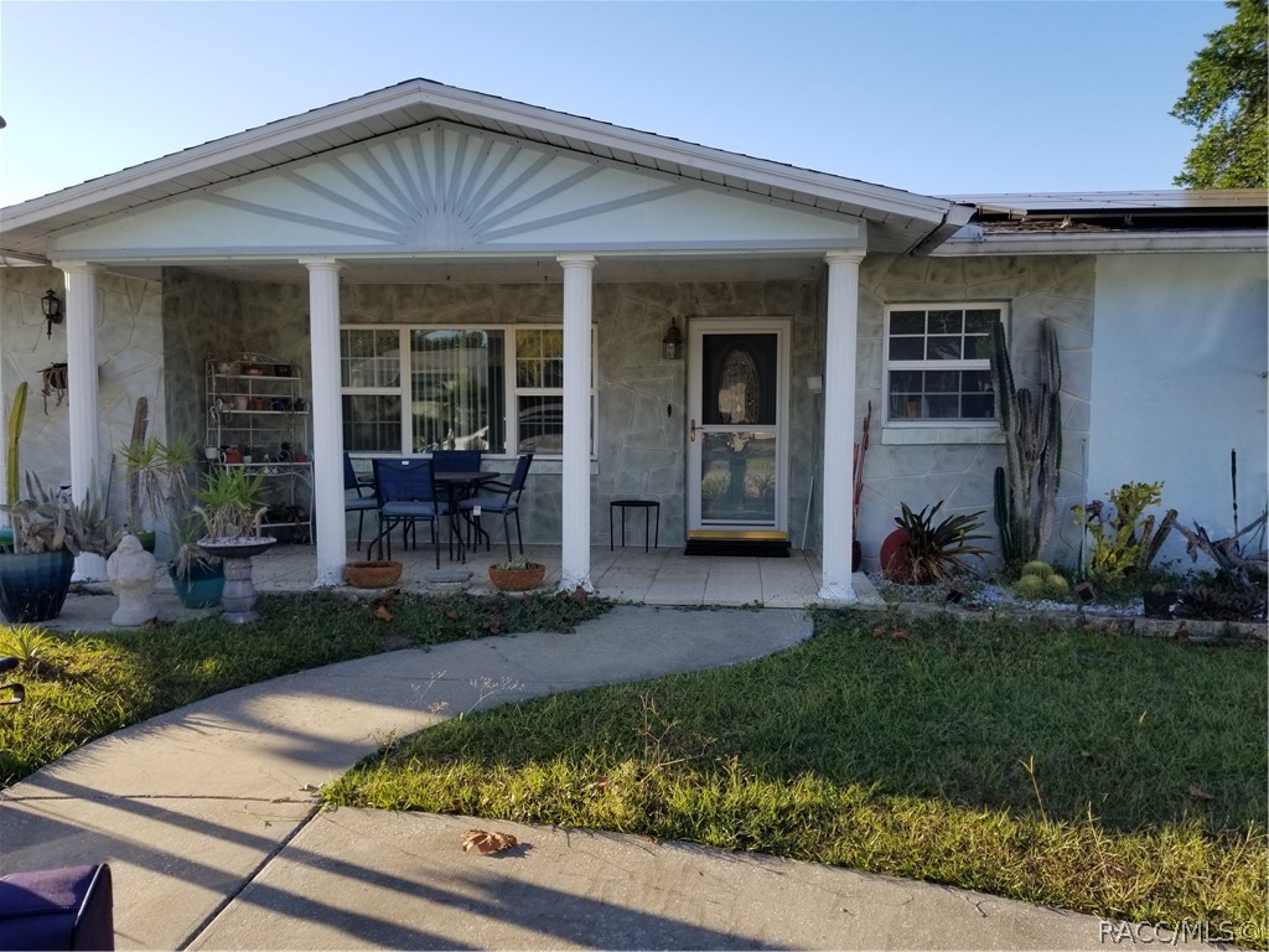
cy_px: 476
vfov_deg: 53.1
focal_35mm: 26
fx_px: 953
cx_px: 634
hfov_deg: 67.3
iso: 50
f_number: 1.7
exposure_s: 1/944
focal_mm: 4.25
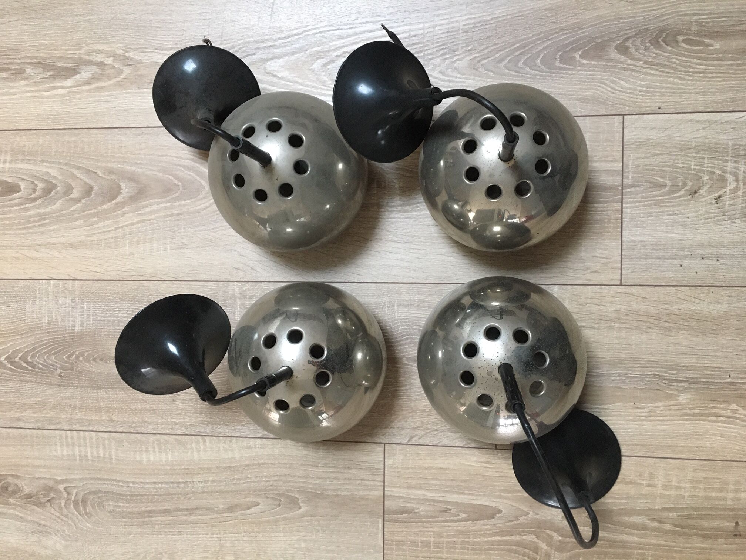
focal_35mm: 29
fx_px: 625
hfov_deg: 61.7
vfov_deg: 48.2
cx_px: 373
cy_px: 280
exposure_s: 1/25
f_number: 2.2
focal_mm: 4.15
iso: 200
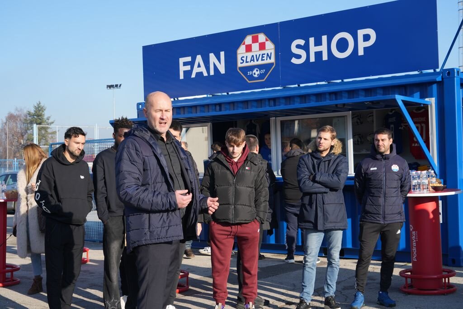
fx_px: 707
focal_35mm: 55
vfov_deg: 24.6
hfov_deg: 36.2
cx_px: 232
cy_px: 154
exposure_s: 1/200
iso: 100
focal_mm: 55
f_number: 7.1
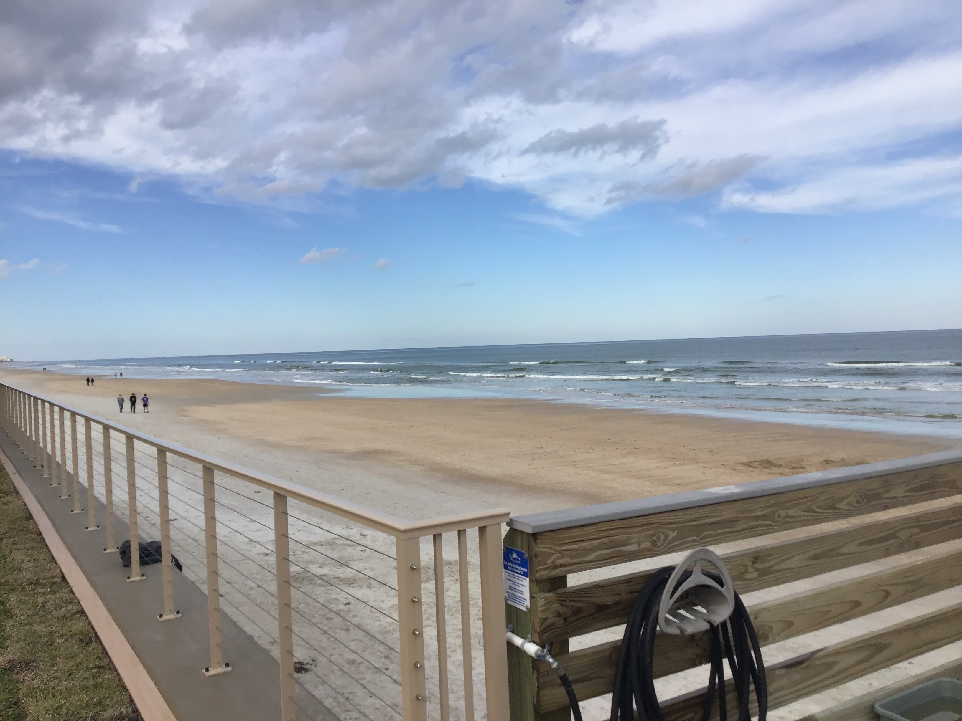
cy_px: 360
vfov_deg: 45.4
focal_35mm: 31
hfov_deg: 58.4
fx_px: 862
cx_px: 481
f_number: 2.4
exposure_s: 1/1567
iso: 25
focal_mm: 3.3
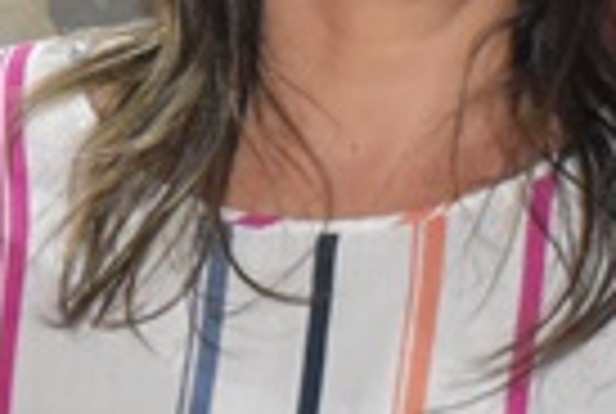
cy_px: 160
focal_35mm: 284
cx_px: 40
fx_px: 4870
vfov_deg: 4.9
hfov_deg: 7.2
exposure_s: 1/60
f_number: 3.8
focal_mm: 26
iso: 3200
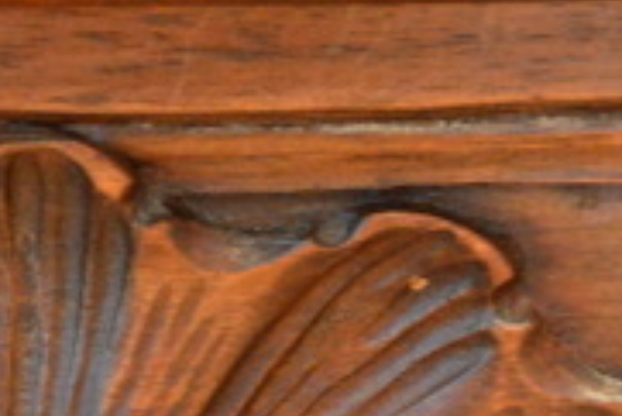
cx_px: -14
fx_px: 3406
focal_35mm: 197
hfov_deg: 10.3
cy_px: 471
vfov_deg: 6.9
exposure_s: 1/13
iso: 3200
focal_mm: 34
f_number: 5
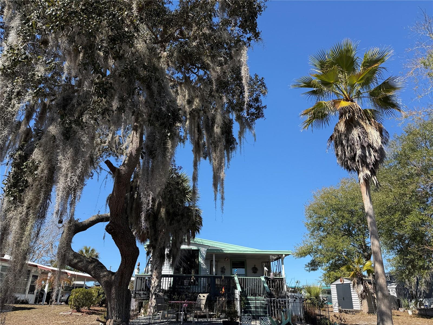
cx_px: 216
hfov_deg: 71.6
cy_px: 162
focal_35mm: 24
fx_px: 300
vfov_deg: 56.8
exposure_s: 1/3021
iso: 80
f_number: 1.78
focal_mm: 6.76
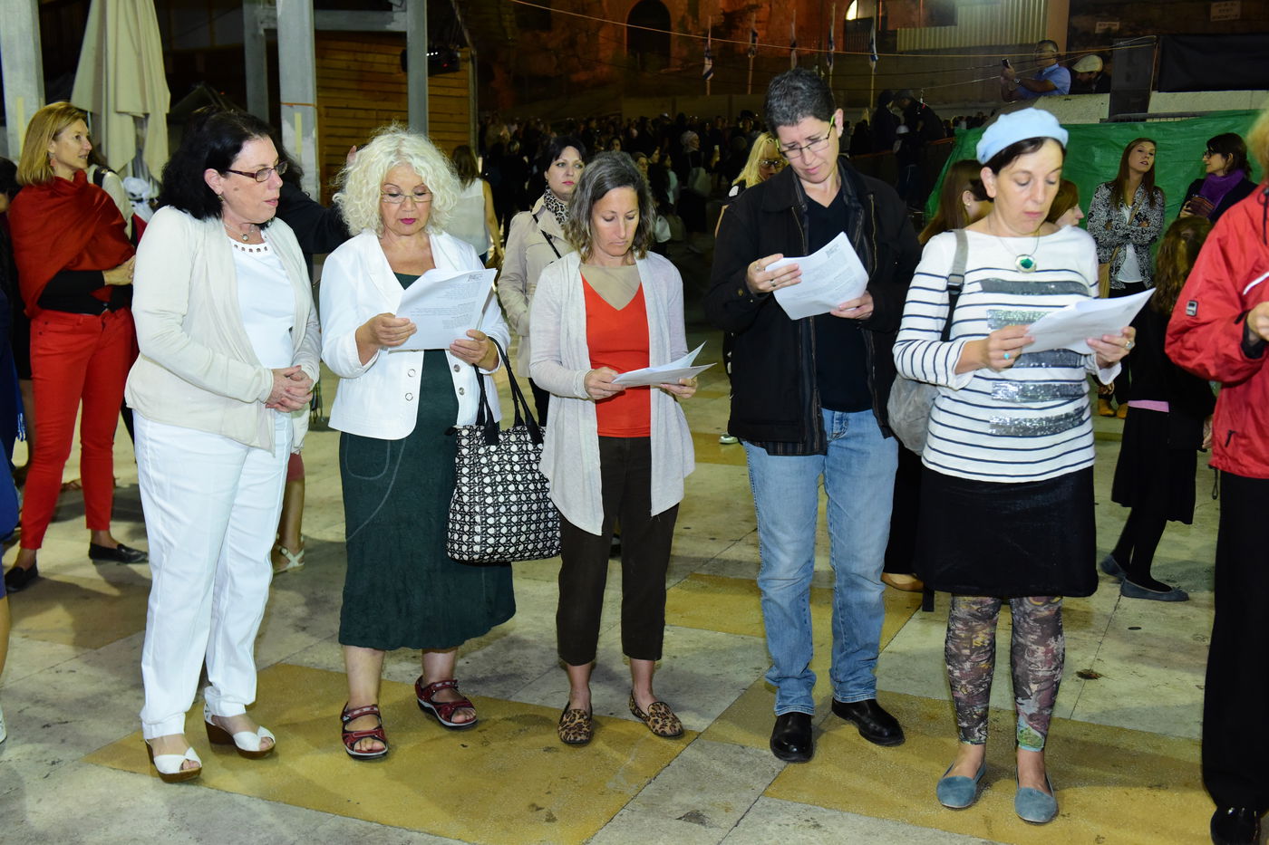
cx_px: 634
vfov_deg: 33.4
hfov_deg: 48.5
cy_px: 422
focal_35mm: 40
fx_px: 1410
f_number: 4.5
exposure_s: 1/125
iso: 3200
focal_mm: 40
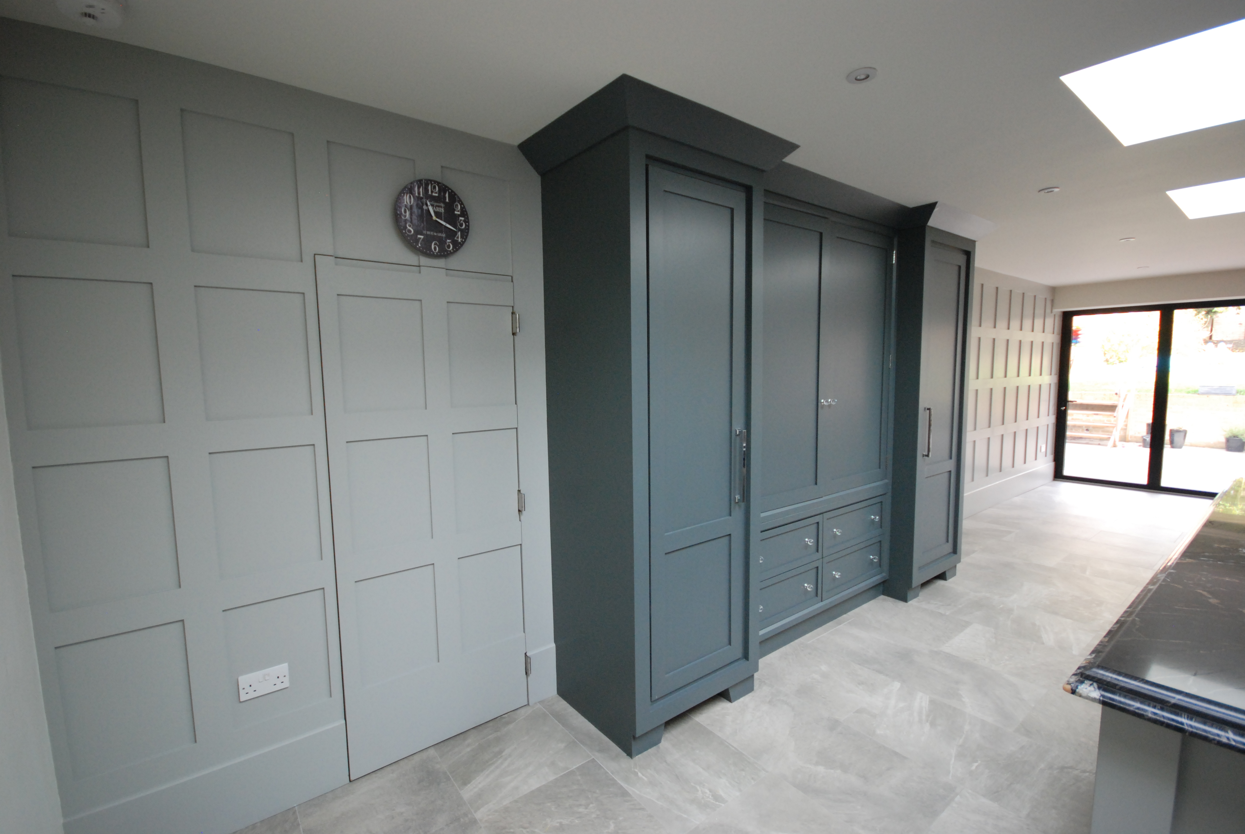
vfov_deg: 77.5
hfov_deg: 100.3
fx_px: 519
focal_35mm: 15
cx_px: 622
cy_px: 417
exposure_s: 1/60
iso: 800
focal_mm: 10
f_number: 4
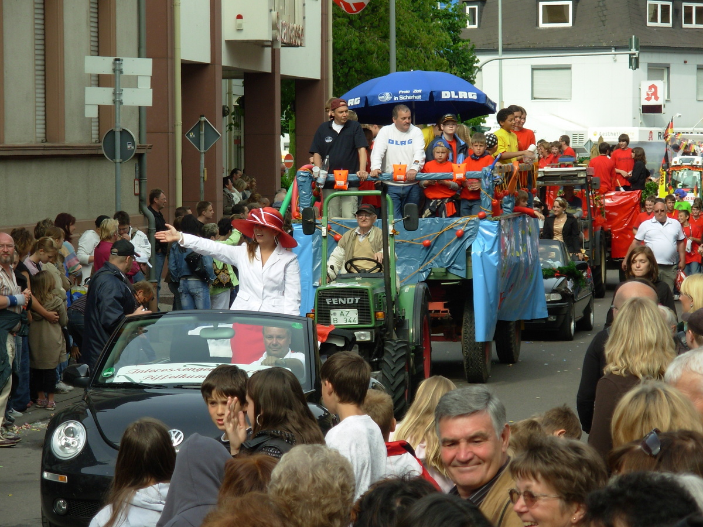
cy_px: 264
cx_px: 352
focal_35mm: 163
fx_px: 3310
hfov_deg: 12.1
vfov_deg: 9.1
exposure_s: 1/296
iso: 50
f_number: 4.8
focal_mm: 27
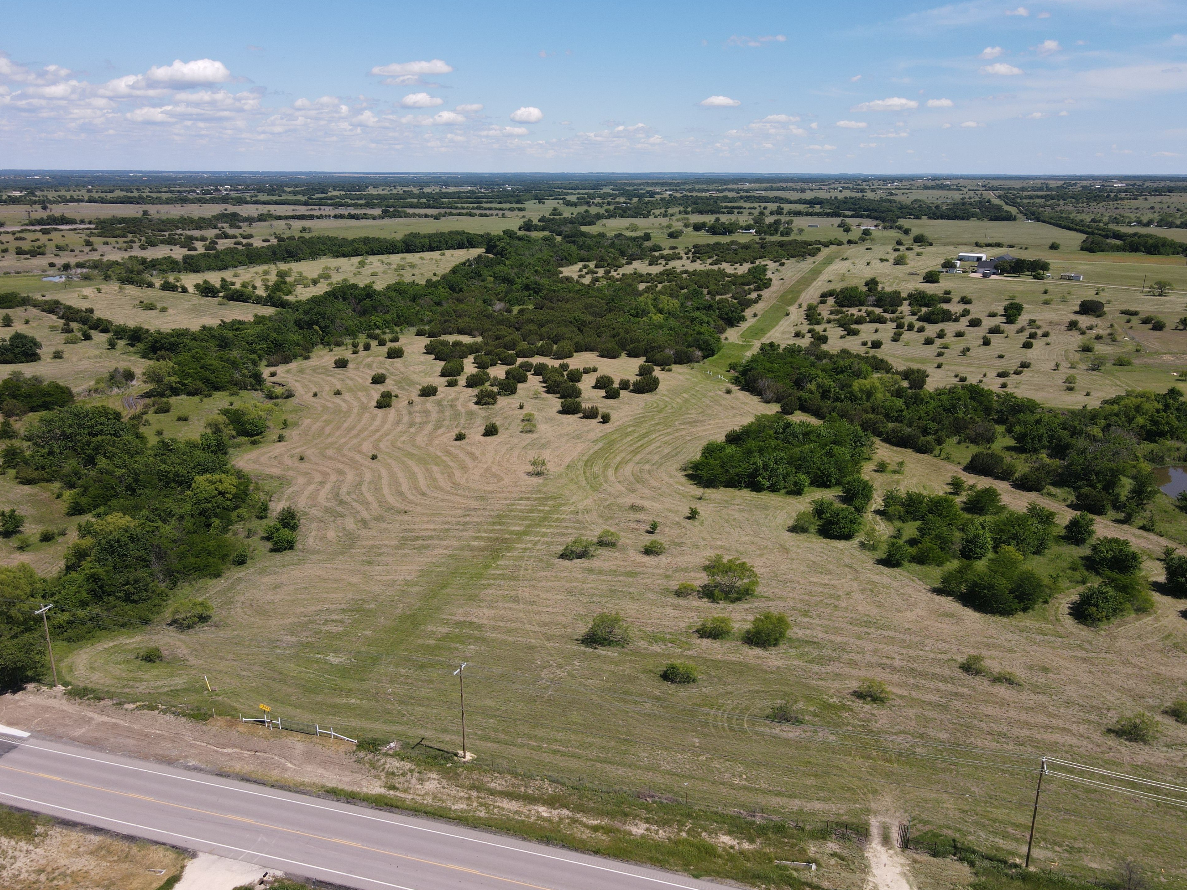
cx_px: 601
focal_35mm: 25
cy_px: 446
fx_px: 857
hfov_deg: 69.4
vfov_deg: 54.9
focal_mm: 4.5
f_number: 2.8
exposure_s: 1/800
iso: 100
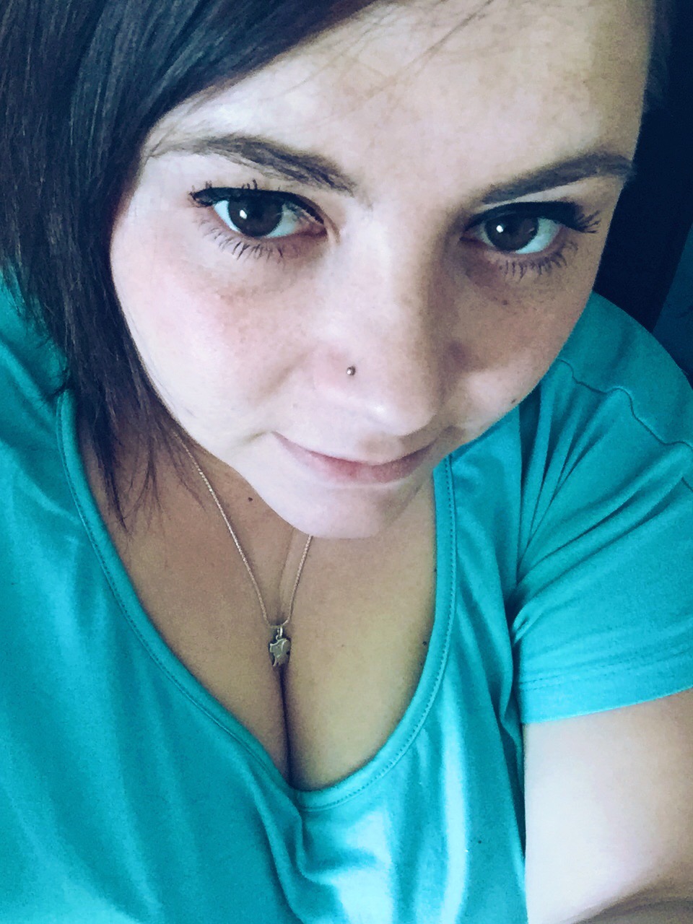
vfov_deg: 58.4
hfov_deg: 45.4
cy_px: 462
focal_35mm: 31
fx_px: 827
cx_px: 346
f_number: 2.2
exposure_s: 1/25
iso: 320
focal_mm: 2.65
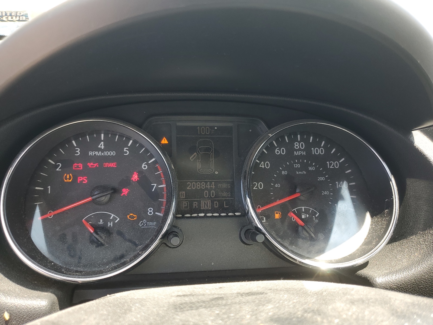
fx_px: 325
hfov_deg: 67.3
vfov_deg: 53.1
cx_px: 216
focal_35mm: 26
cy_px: 162
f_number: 1.5
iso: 50
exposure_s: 1/167
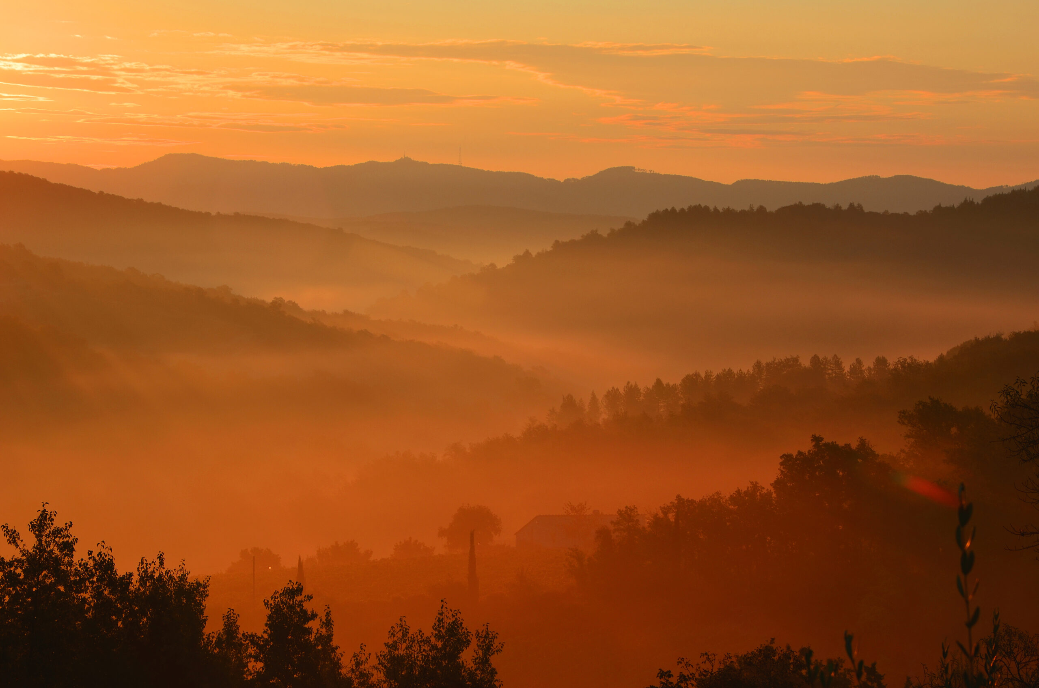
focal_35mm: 112
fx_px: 3240
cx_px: 520
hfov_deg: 18.2
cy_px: 344
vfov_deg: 12.1
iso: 100
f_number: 11
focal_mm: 75
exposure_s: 1/125
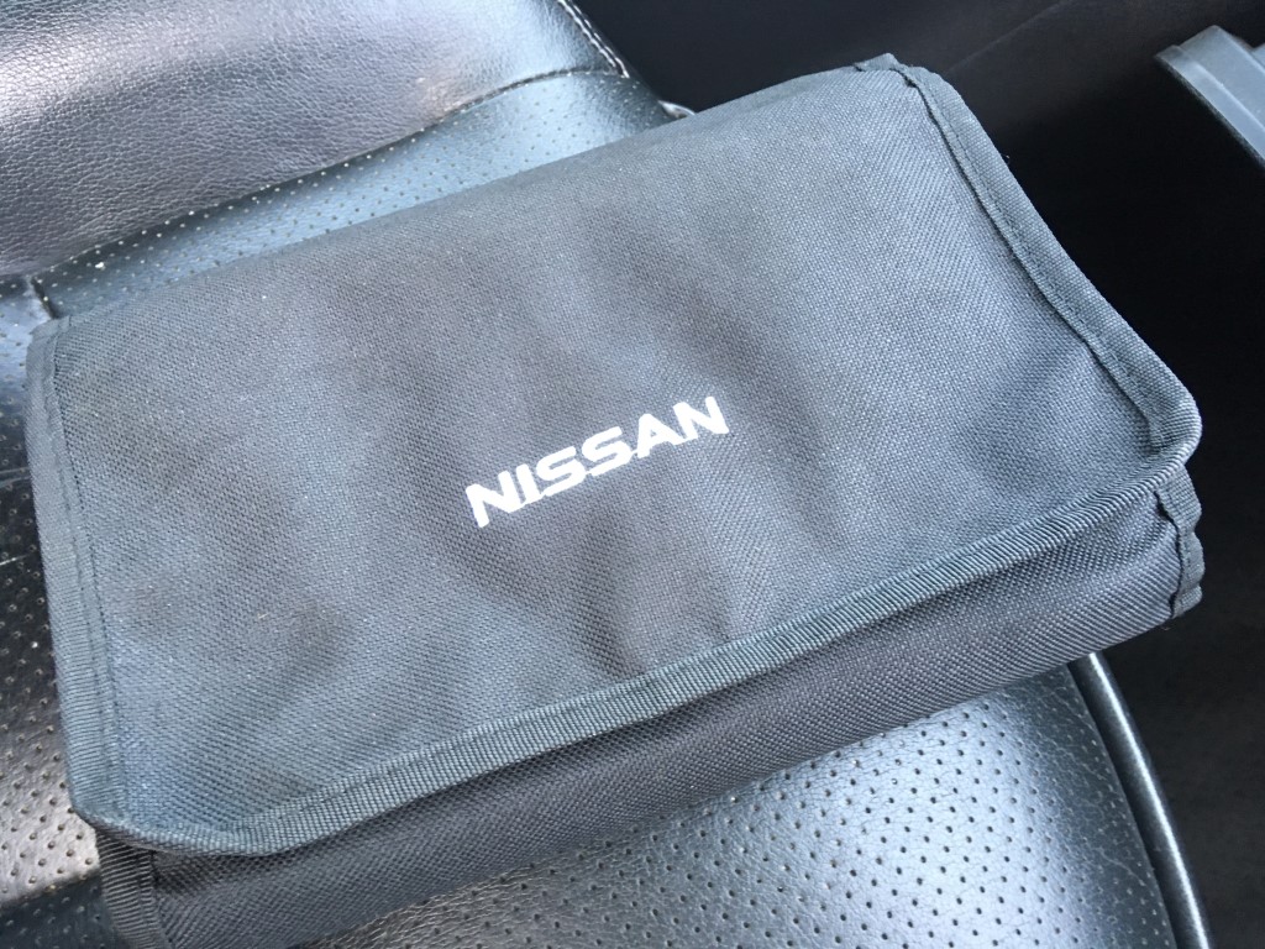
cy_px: 474
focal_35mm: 29
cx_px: 632
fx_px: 1060
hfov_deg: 61.7
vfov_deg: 48.2
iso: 125
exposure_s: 1/30
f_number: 2.2
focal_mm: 4.15
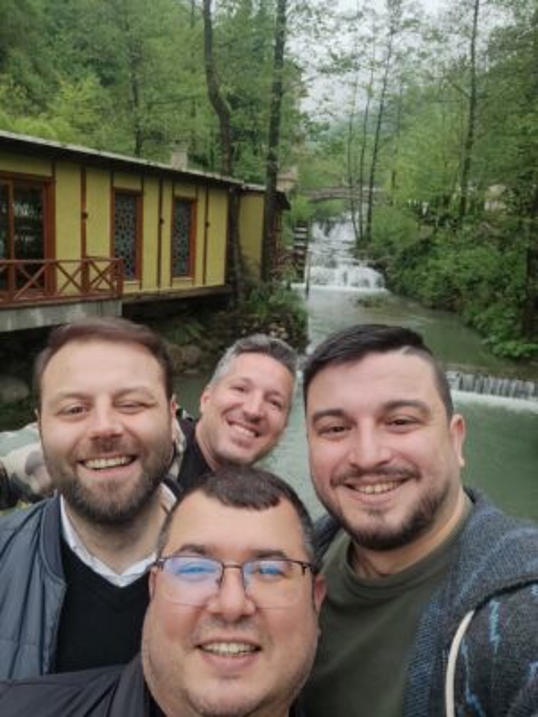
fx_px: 456
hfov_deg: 61.1
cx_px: 269
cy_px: 358
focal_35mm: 22
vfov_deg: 76.4
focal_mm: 3.74
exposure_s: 1/232
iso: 100
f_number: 2
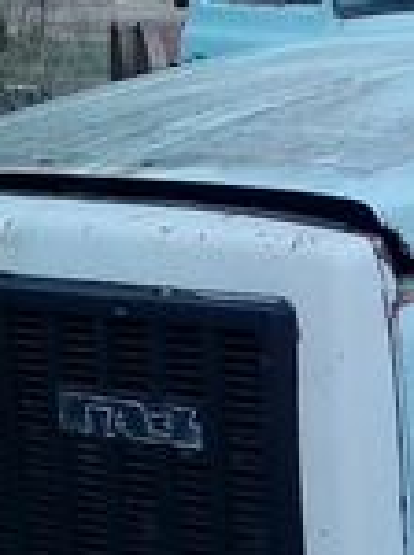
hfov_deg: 10.3
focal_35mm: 135
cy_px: 283
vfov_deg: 14.6
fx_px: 2159
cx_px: 776
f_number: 2.2
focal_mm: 3.3
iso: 64
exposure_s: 1/928
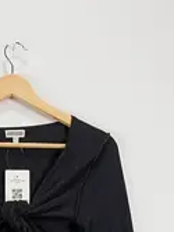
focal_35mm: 67
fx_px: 448
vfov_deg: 27.4
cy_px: 226
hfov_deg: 21.3
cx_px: 6
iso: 75
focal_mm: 4.22
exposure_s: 1/50
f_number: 1.8
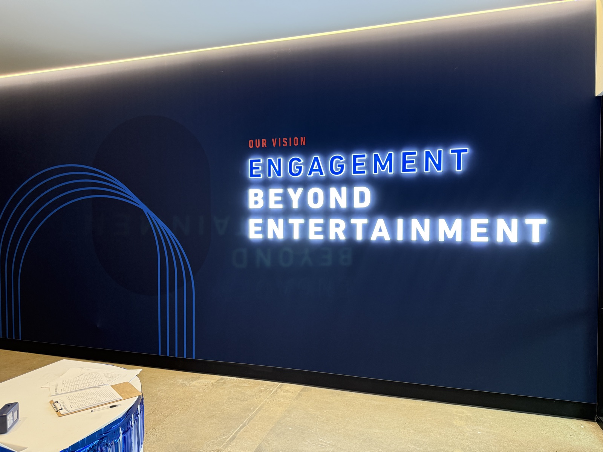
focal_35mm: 24
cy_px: 226
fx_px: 418
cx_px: 302
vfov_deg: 56.8
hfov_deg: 71.6
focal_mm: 6.76
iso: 250
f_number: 1.78
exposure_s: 1/75
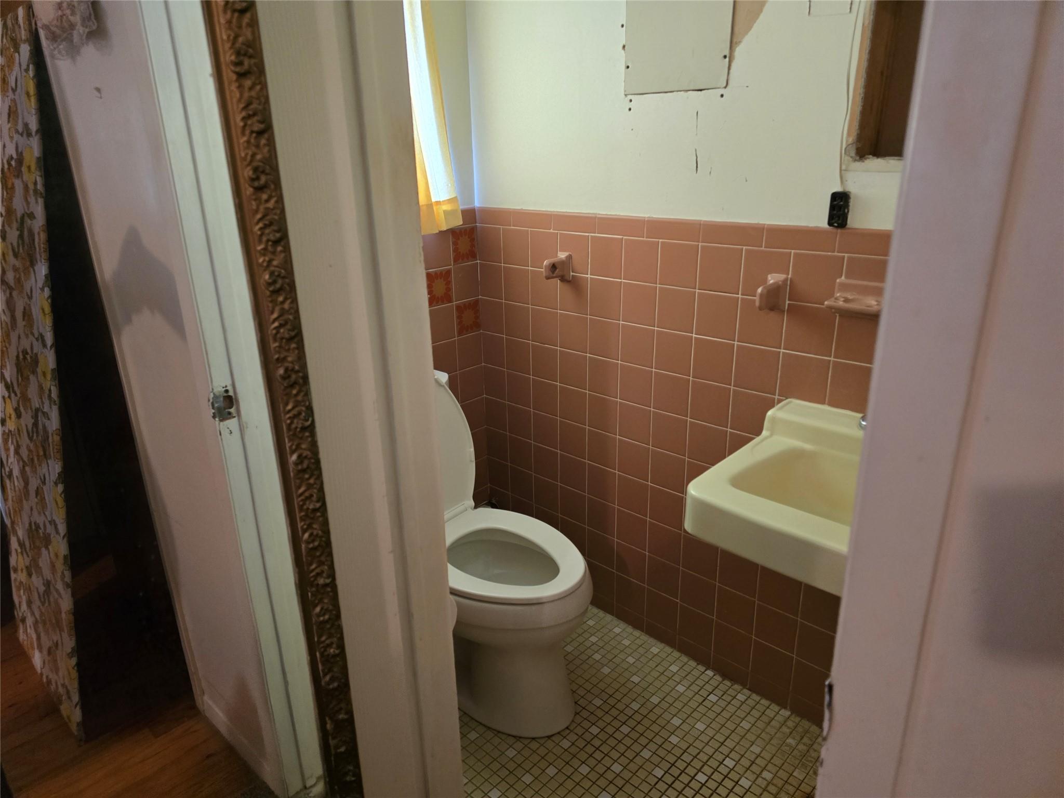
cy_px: 399
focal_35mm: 23
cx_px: 532
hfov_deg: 73.9
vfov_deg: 58.9
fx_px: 707
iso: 800
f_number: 1.7
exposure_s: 1/60
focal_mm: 6.3
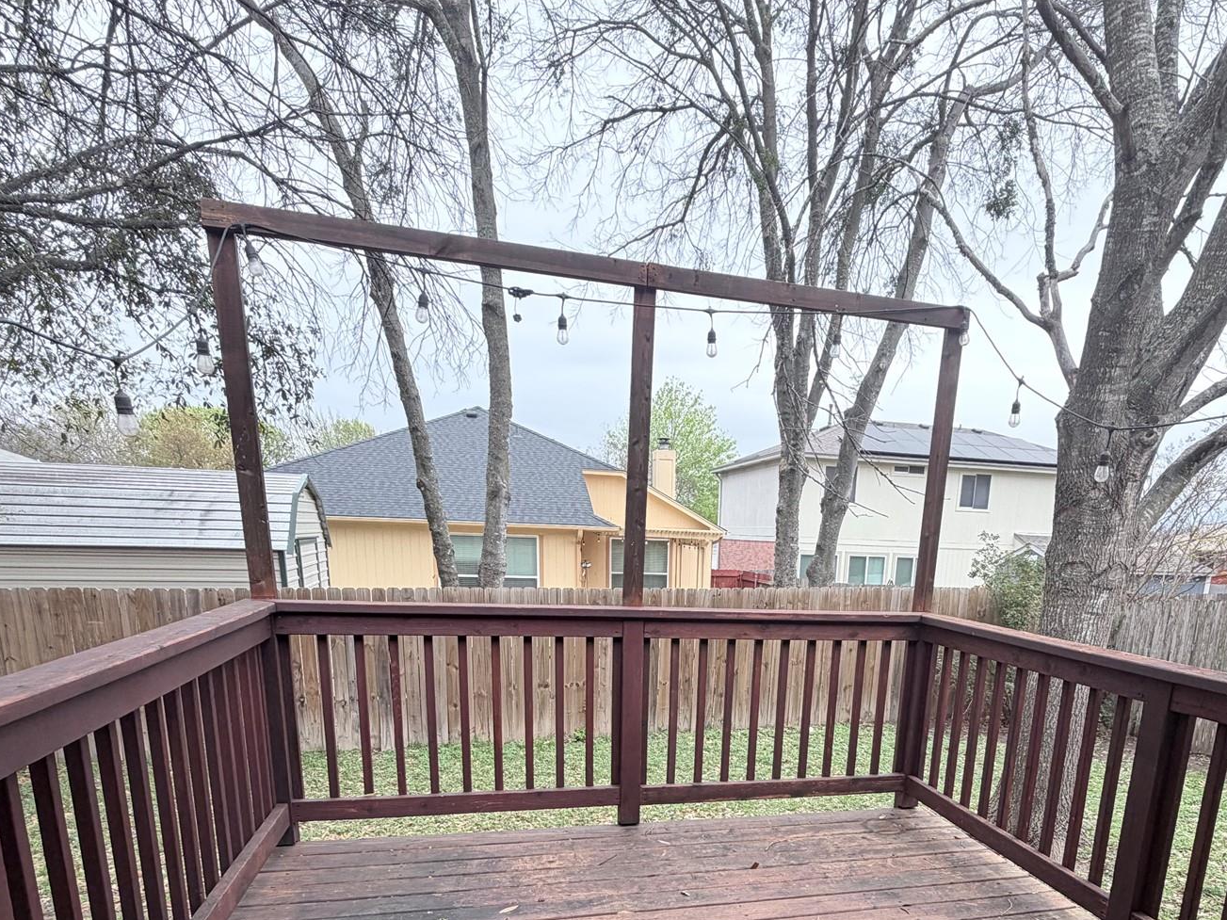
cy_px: 720
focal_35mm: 22
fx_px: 780
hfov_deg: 75.8
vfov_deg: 57.1
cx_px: 714
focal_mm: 2.22
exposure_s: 1/502
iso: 50
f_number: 2.2
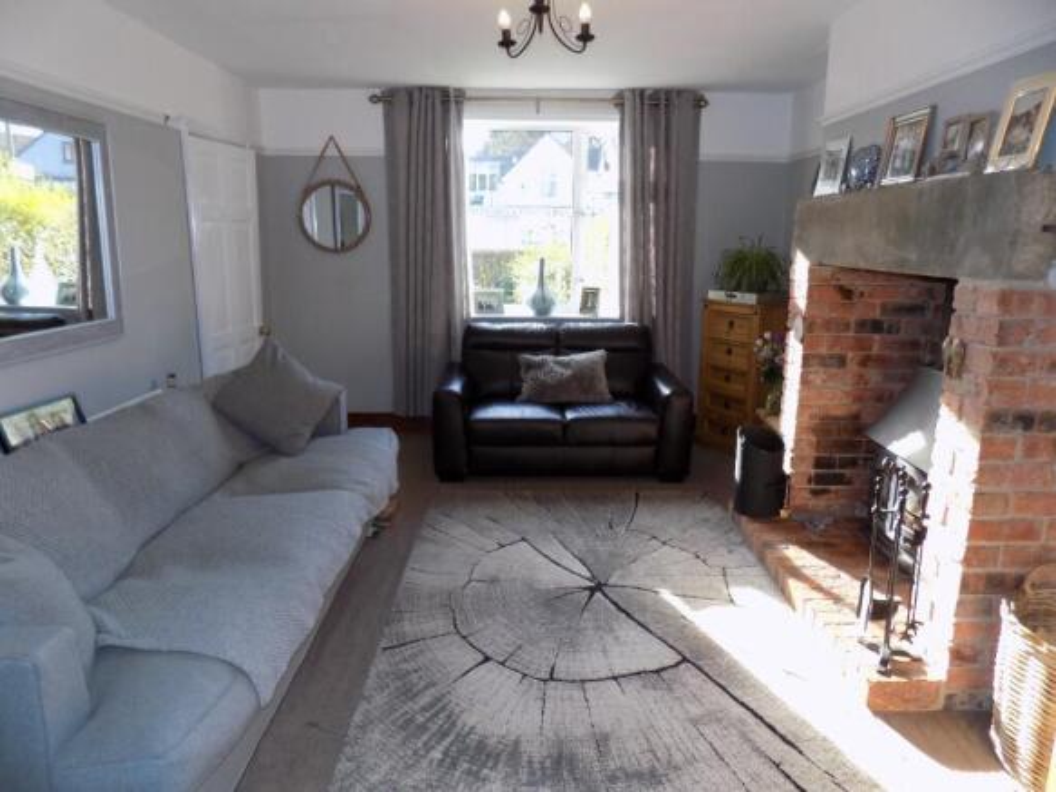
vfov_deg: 58.9
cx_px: 528
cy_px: 396
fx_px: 701
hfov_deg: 73.9
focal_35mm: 23
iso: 80
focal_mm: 4
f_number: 3.1
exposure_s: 1/50
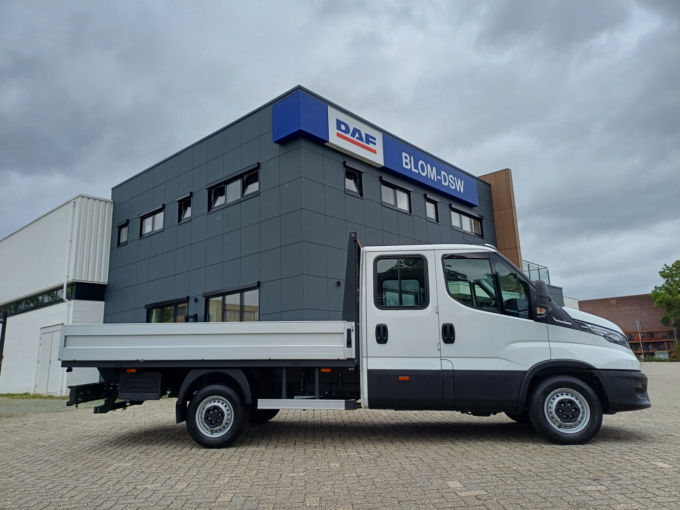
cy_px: 255
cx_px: 340
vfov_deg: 54.9
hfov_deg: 69.4
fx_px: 491
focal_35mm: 25
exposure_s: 1/585
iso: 50
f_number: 1.8
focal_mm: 4.65
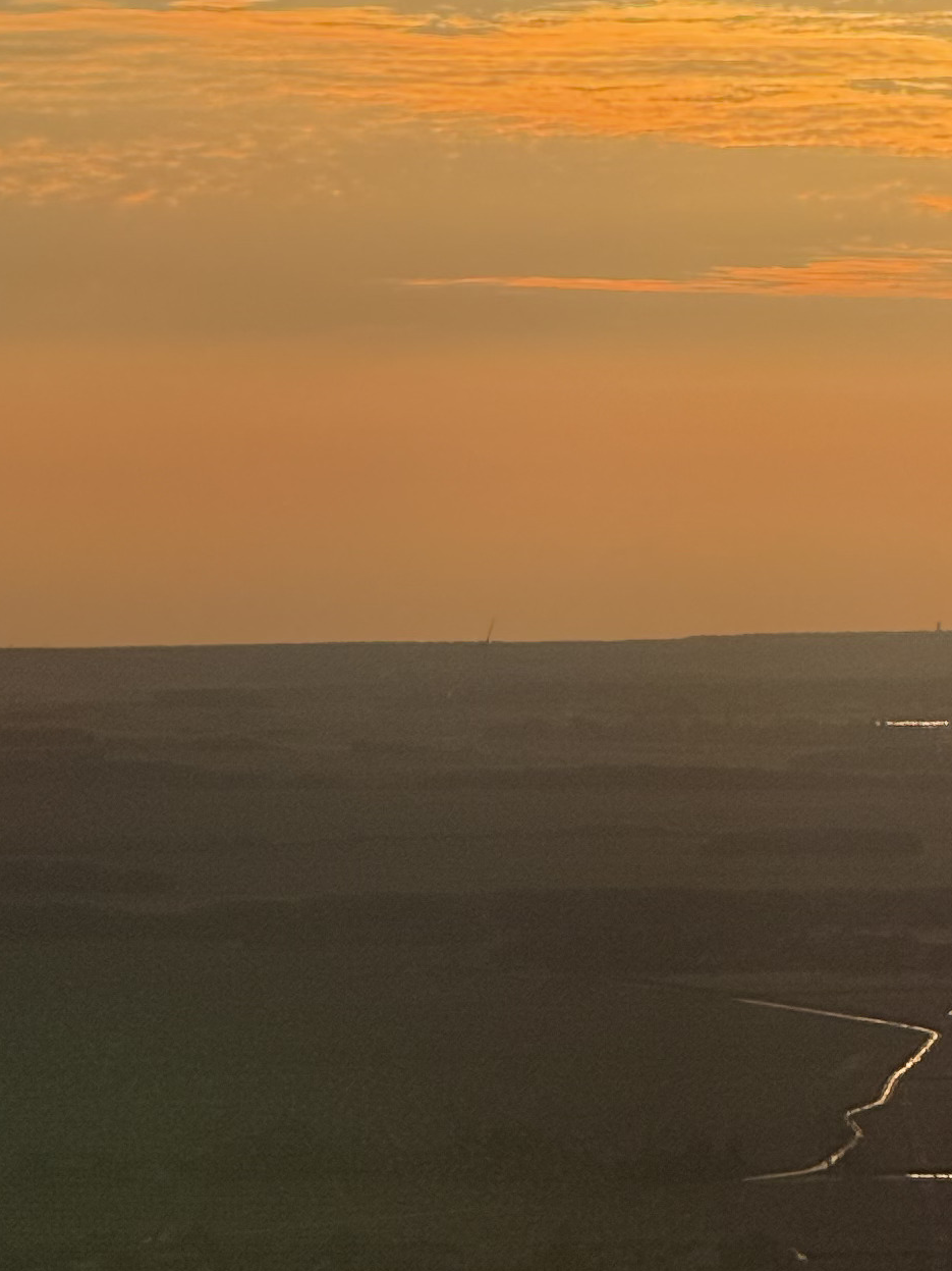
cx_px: 1008
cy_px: -479
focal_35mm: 388
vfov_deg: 5.1
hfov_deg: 3.8
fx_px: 14230
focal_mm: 15.66
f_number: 2.8
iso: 40
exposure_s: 1/3195
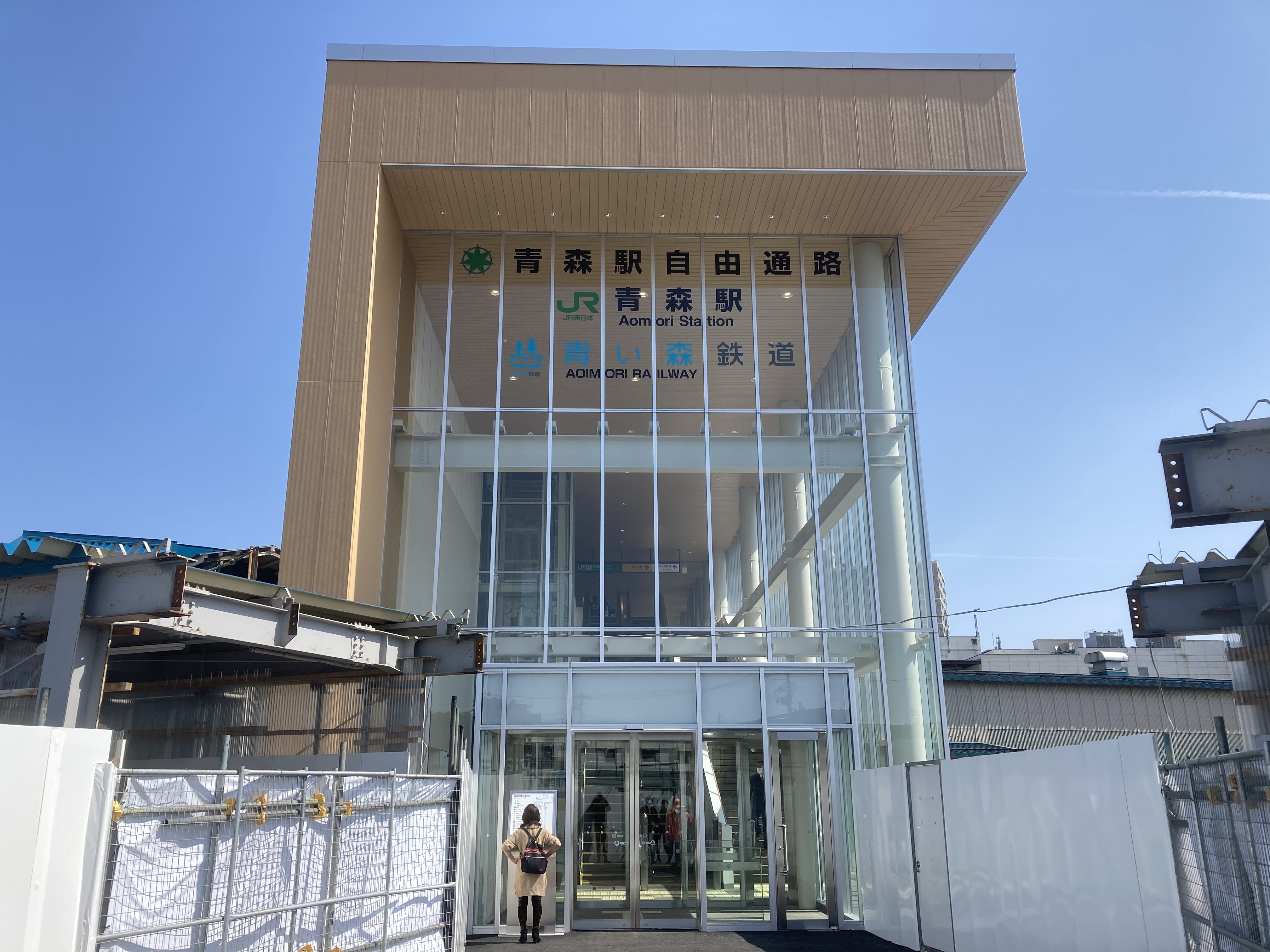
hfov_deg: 63.4
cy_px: 476
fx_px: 1027
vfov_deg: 49.7
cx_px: 635
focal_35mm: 28
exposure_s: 1/1429
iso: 20
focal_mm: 3.99
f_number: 1.8
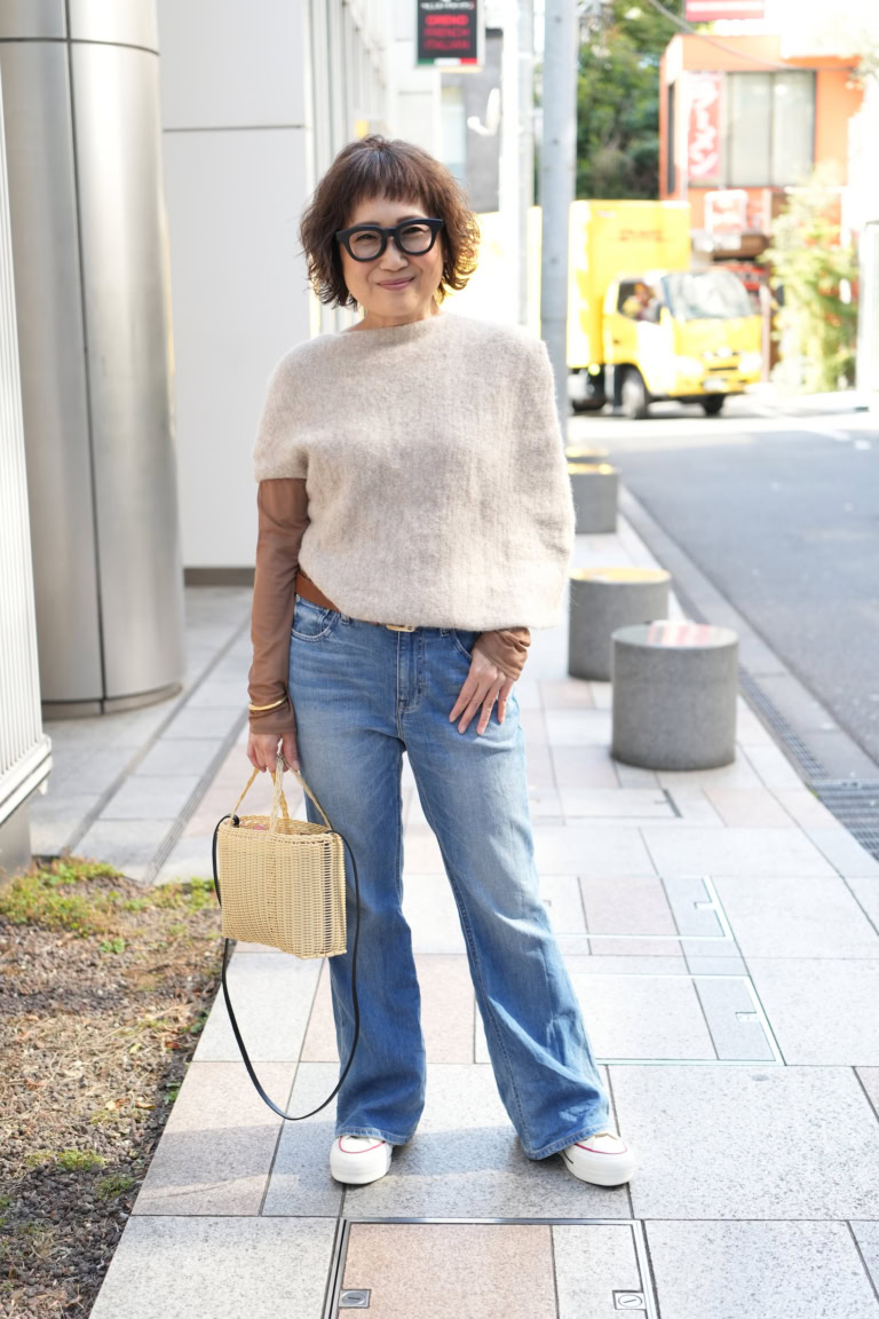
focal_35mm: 50
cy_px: 660
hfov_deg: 27.0
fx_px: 1831
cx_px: 440
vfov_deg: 39.6
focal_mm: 50
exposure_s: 1/125
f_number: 2.8
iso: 400
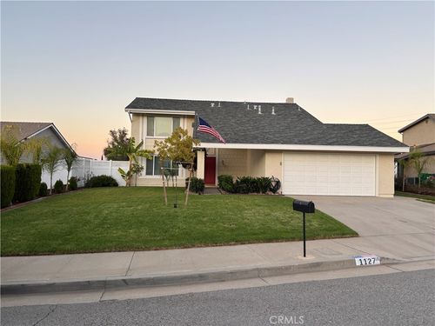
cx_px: 218
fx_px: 327
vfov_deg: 53.1
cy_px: 163
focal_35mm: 26
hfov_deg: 67.3
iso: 32
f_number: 1.6
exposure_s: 1/135
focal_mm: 5.96
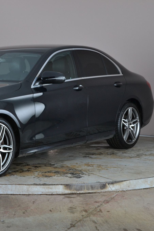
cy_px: 116
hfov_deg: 13.3
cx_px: -3
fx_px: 653
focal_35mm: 102
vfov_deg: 20.1
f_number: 10
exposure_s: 1/8
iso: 450
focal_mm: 45
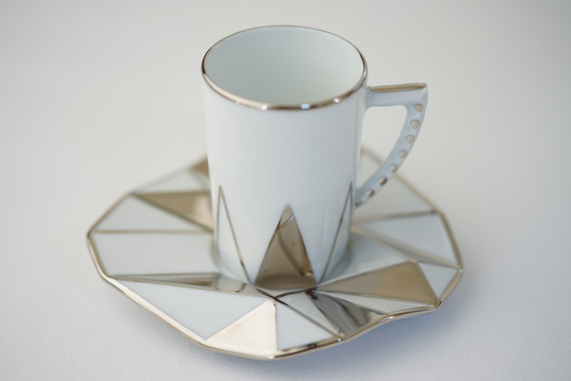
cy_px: 190
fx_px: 1428
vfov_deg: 15.2
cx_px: 286
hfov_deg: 22.6
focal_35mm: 90
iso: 160
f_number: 2.8
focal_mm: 90
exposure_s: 1/100
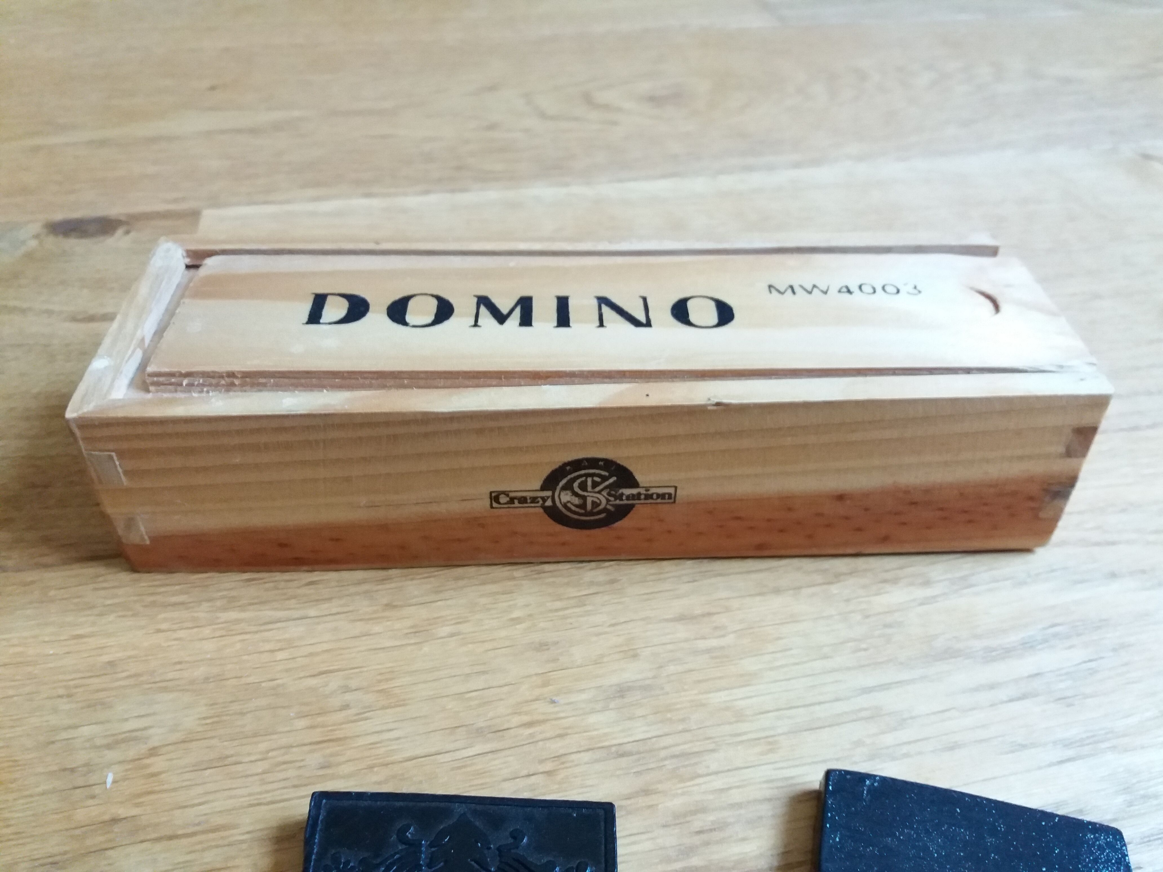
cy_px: 436
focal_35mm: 28
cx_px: 582
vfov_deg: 49.7
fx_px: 941
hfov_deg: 63.4
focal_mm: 3.7
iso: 250
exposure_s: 1/17
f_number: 1.9
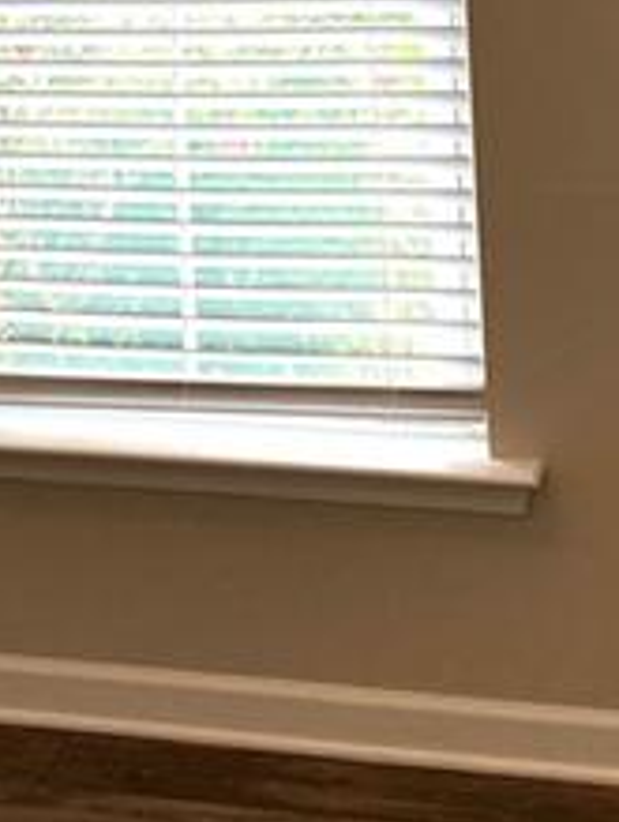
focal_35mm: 91
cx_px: 113
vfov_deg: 19.5
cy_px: -312
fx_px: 2163
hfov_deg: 16.2
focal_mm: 4.25
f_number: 1.8
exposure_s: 1/120
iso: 64
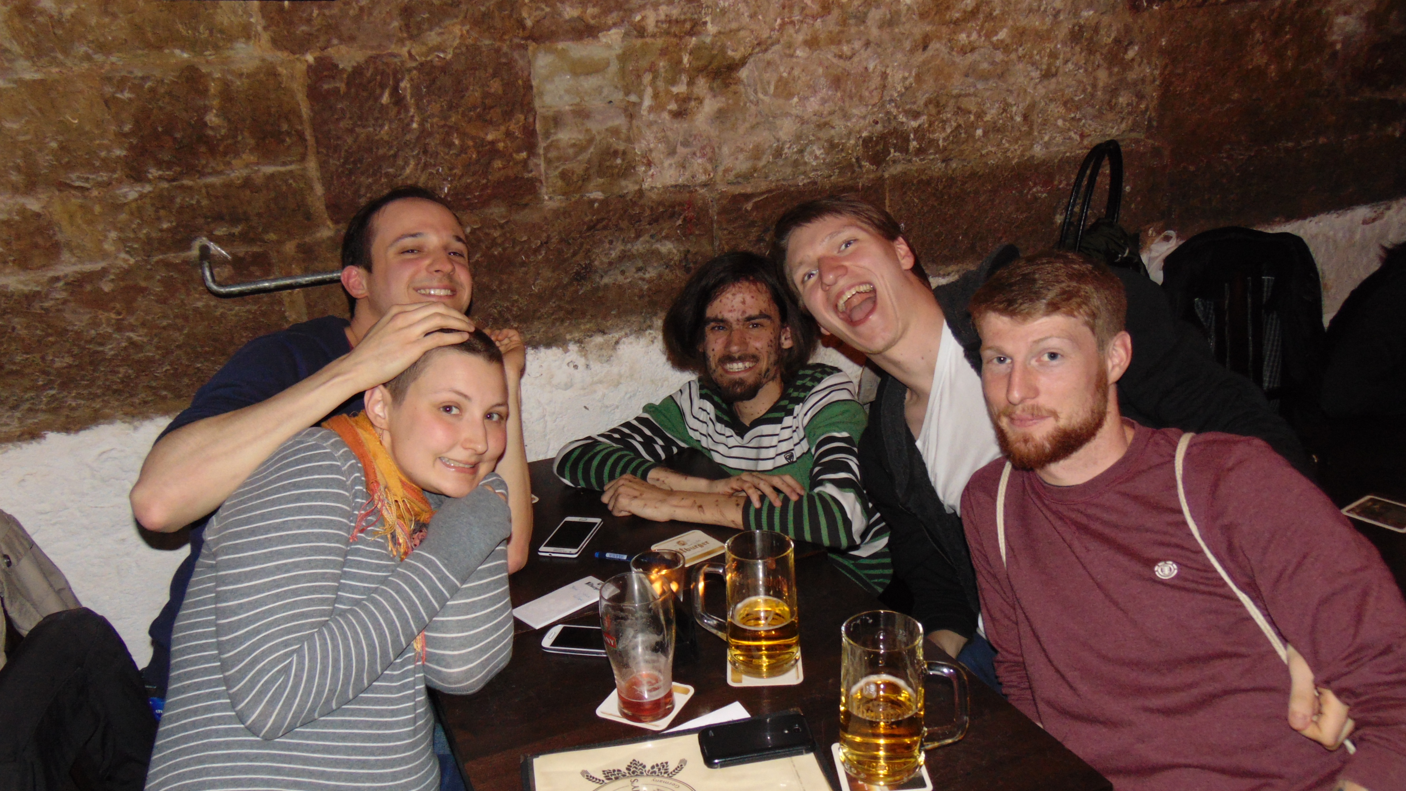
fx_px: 1044
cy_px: 442
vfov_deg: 41.4
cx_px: 710
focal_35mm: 28
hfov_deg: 67.9
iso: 200
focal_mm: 4.5
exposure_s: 1/8
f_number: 3
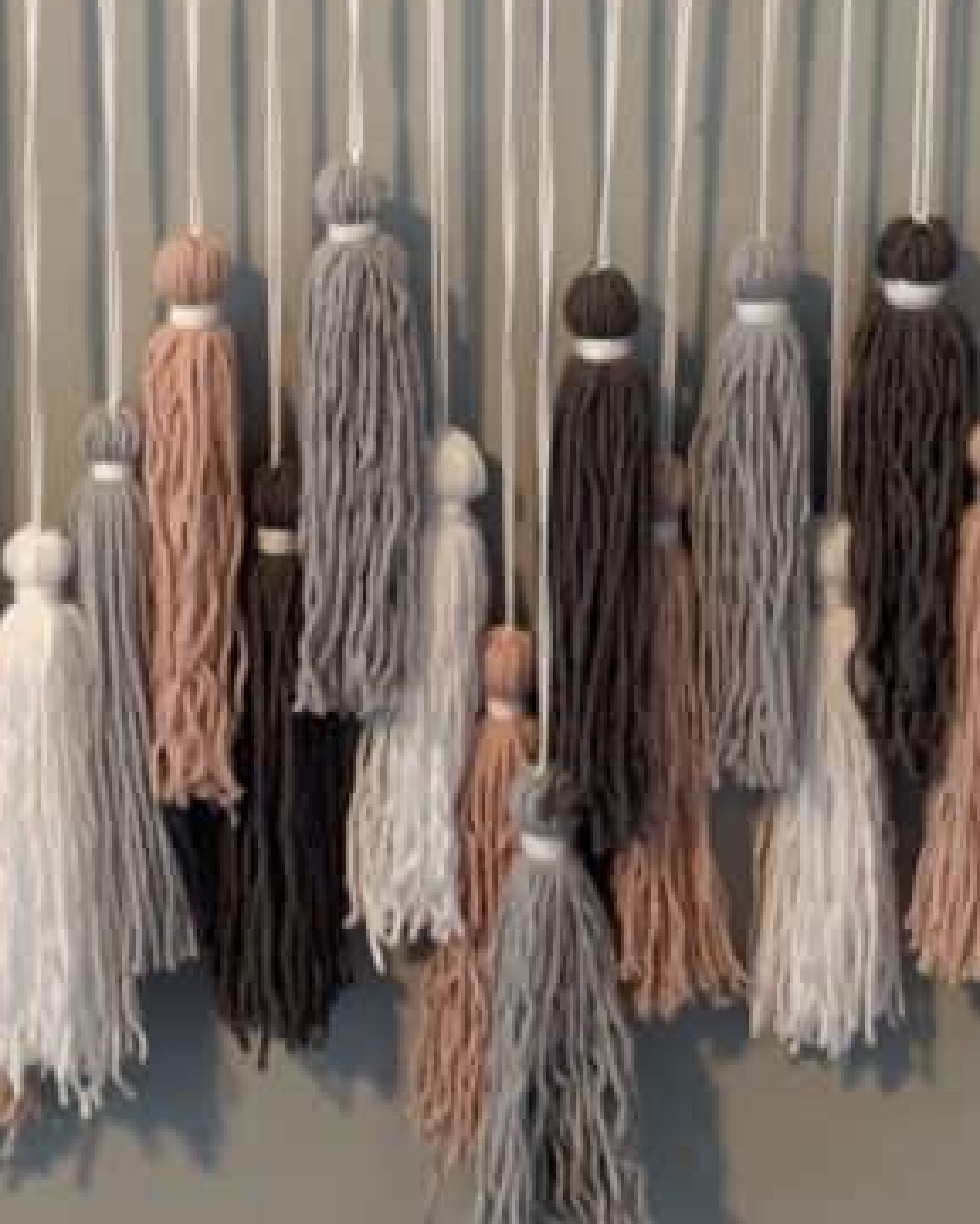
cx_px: 420
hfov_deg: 21.3
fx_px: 2609
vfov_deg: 25.7
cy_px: 170
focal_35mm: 72
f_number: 1.8
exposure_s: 1/30
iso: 500
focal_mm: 4.25
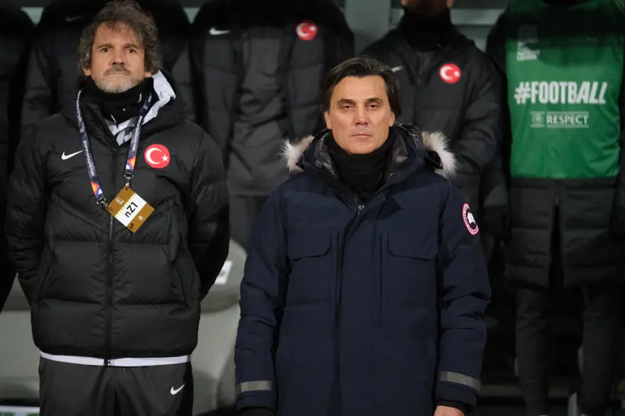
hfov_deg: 9.8
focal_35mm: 210
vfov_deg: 6.5
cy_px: 208
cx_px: 312
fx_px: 3644
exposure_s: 1/200
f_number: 2.8
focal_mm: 140
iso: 1600
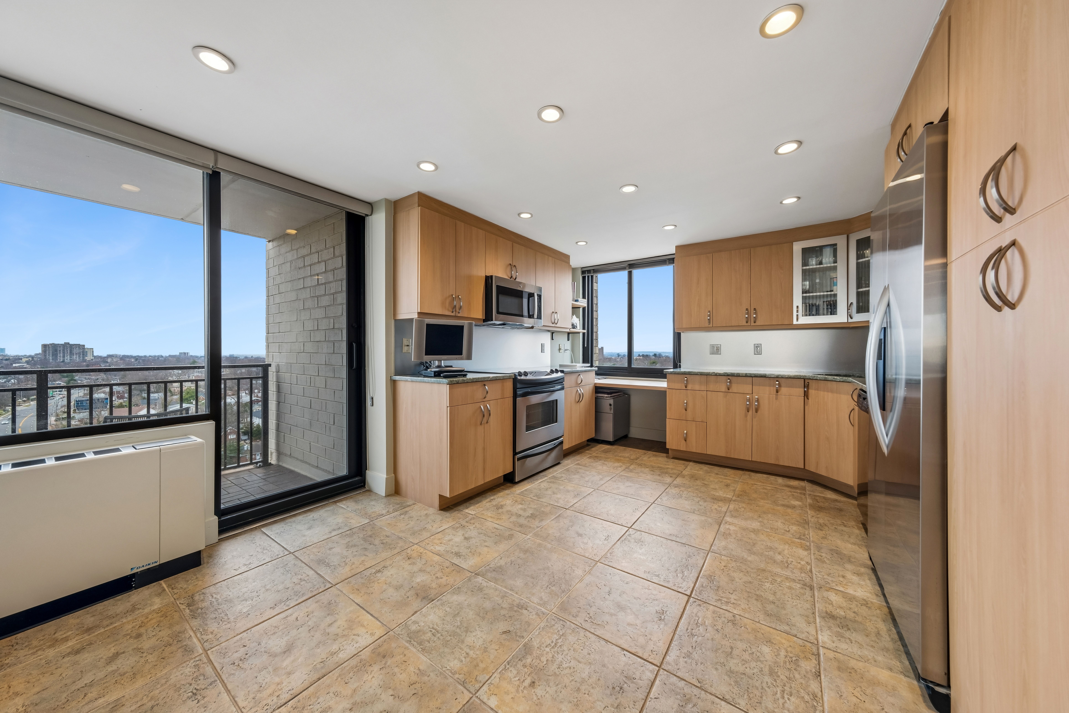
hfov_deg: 112.6
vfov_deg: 90.0
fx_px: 356
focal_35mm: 12
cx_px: 534
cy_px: 356
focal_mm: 8
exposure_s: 1/13
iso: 160
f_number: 8
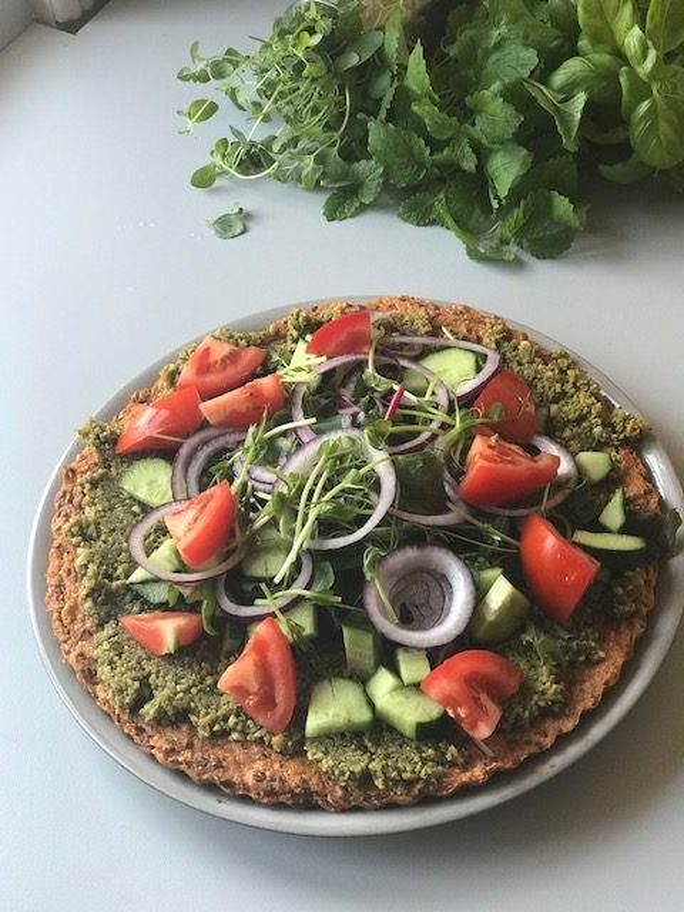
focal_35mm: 57
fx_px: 1502
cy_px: 456
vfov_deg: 33.8
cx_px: 342
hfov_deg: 25.7
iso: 64
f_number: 2.8
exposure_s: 1/50
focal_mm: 6.6
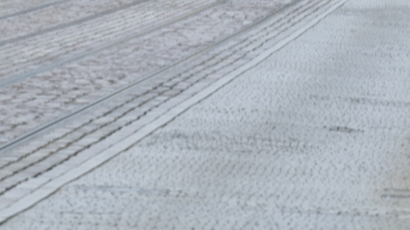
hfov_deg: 3.5
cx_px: 222
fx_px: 6675
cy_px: -113
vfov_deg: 2.0
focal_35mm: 614
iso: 100
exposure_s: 1/125
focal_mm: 200
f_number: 9
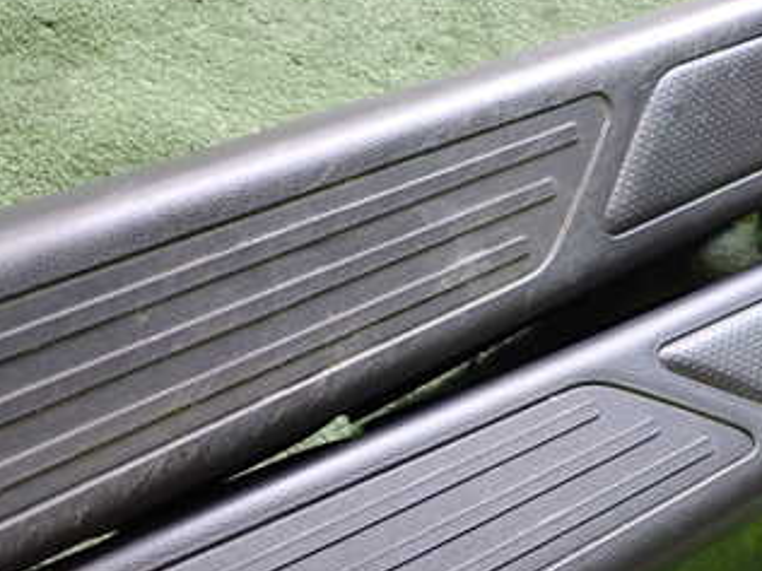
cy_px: 429
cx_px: 509
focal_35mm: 57
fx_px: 1255
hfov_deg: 33.5
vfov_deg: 25.4
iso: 320
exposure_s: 1/30
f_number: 2.3
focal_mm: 5.4
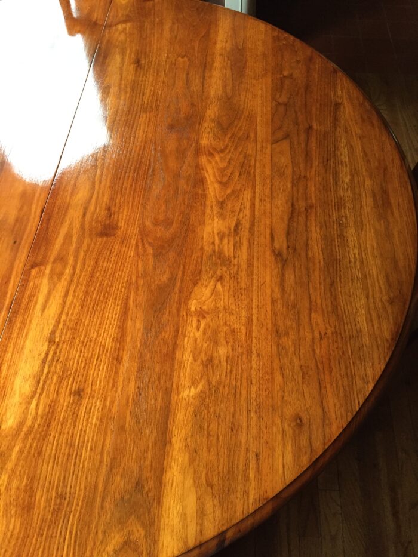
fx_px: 467
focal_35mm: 29
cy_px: 278
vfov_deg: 61.7
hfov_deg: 48.2
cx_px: 209
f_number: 2.2
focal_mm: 4.15
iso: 160
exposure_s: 1/30
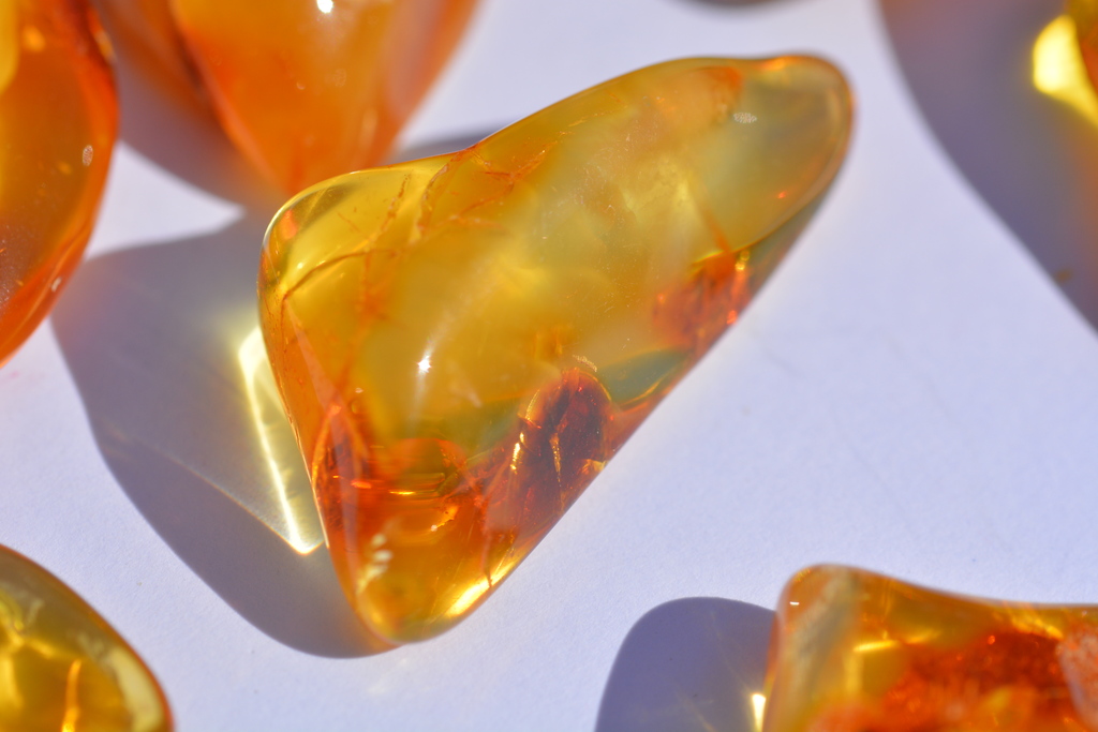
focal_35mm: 158
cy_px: 366
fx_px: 4804
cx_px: 549
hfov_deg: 13.0
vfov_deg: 8.7
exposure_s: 1/1000
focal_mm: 105
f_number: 8
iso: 160
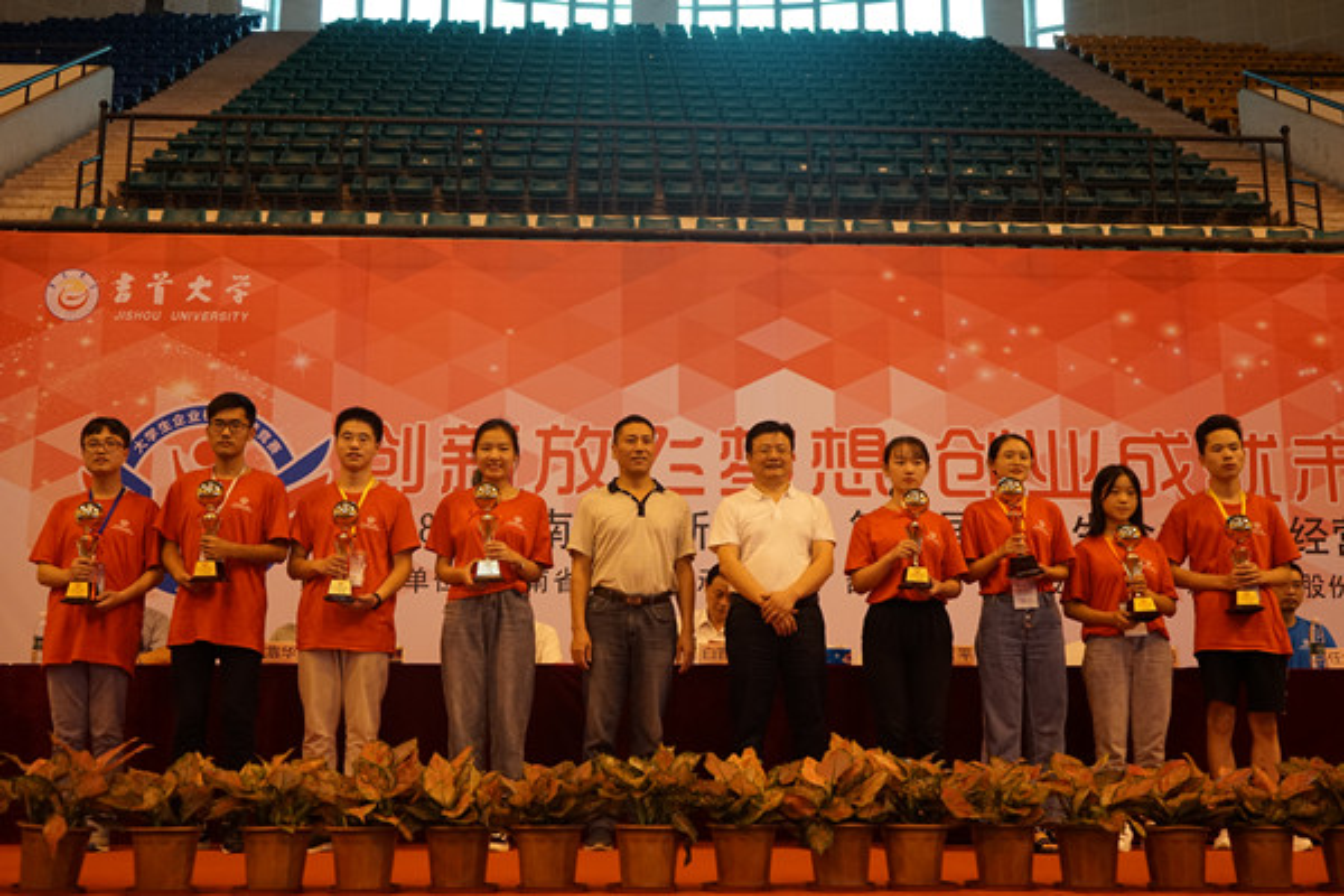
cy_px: 448
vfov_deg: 34.2
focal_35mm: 39
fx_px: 1456
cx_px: 672
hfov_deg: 49.6
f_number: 4
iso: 2000
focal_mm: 39
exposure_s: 1/160
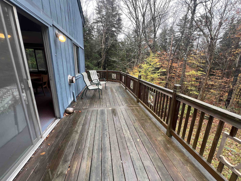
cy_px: 90
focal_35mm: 13
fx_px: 91
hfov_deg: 106.2
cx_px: 120
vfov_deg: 89.9
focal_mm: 1.57
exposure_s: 1/99
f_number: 1.8
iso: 50
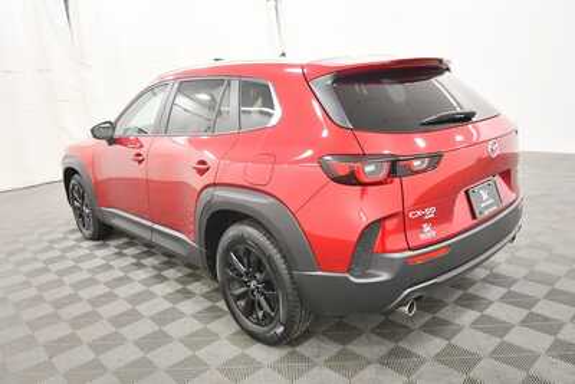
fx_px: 431
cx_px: 288
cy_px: 192
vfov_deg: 48.0
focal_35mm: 27
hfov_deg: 67.4
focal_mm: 18
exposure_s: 1/125
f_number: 5.6
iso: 2200
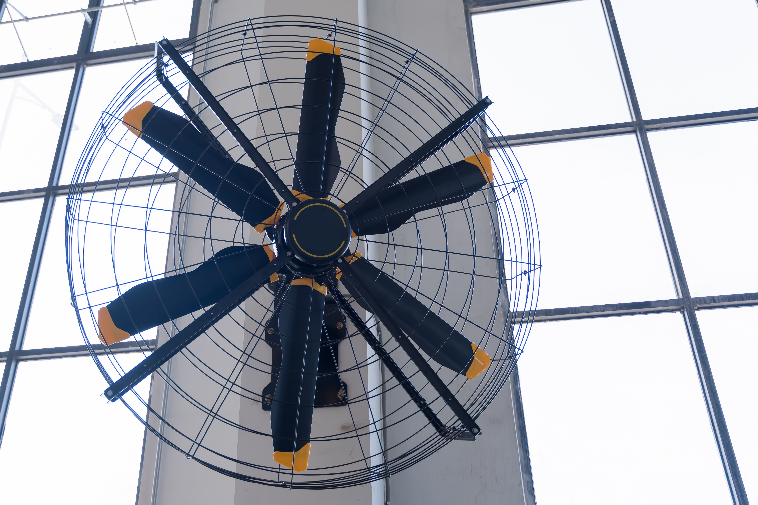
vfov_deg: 34.8
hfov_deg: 50.2
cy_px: 235
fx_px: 805
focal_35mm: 38
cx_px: 320
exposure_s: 1/500
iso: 100
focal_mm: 32.2
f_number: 2.8
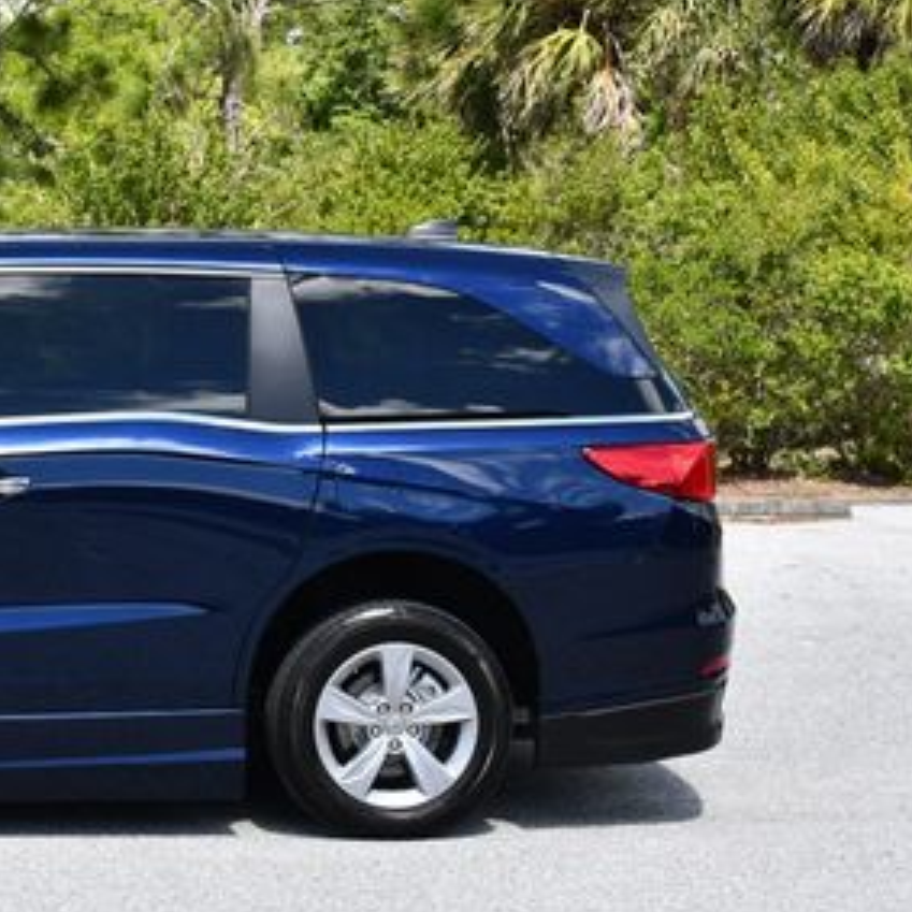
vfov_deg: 17.4
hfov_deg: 16.8
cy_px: 325
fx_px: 2981
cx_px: -110
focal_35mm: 100
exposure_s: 1/250
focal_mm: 26
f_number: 8
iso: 160
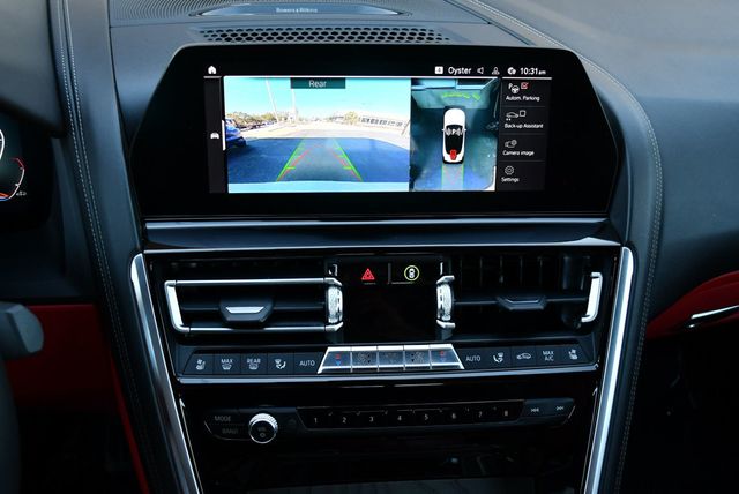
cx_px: 370
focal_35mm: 36
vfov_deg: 36.9
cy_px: 247
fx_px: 740
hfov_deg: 53.1
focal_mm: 18
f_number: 3.5
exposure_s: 1/250
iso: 560
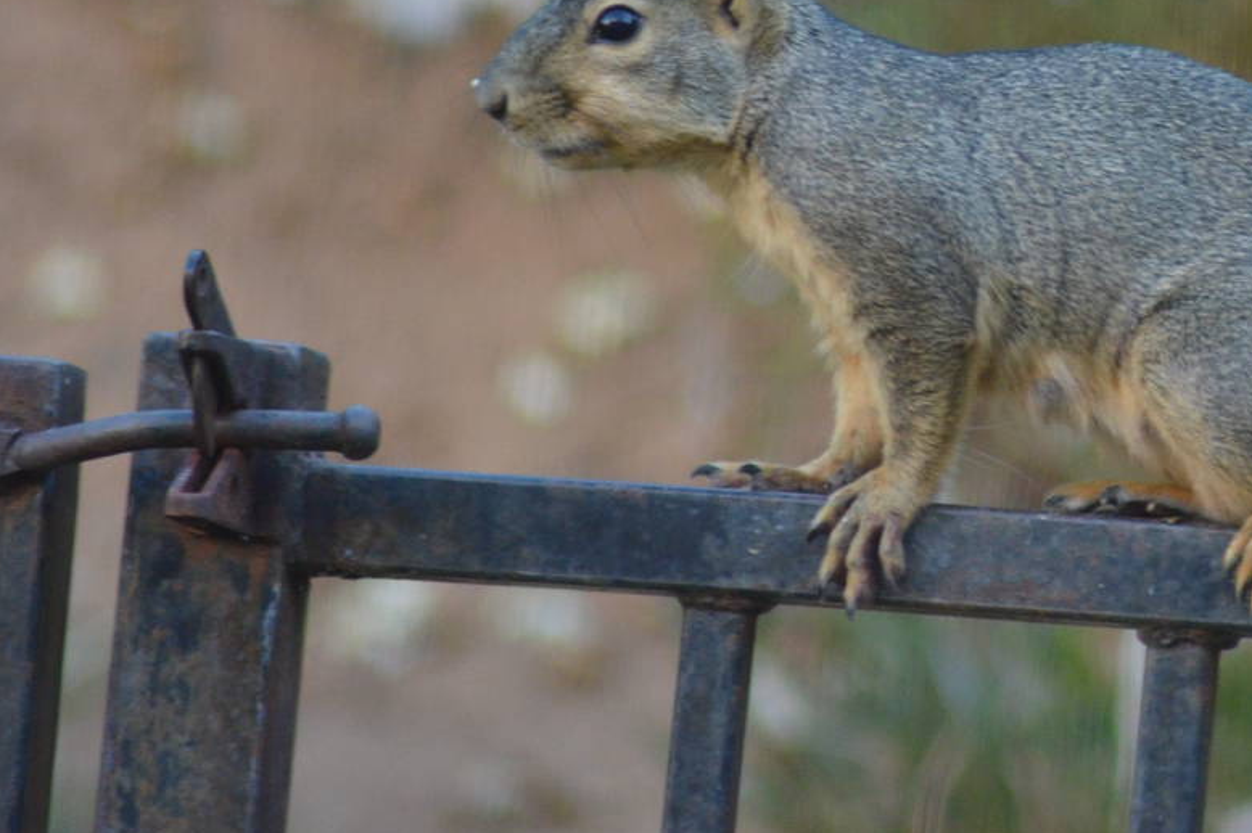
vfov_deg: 1.5
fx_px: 32119
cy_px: 98
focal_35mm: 924
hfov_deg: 2.2
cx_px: 1196
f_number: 5.6
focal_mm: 300
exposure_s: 1/320
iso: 1600
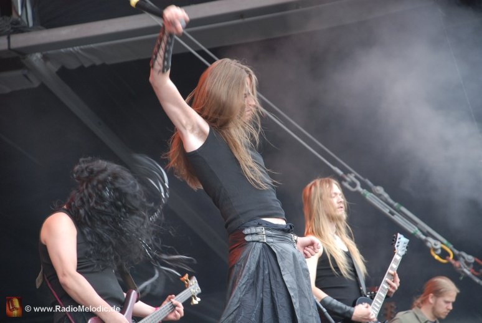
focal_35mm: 168
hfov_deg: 12.2
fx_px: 2252
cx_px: 241
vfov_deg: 8.2
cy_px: 162
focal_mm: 112
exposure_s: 1/125
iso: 400
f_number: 5.6
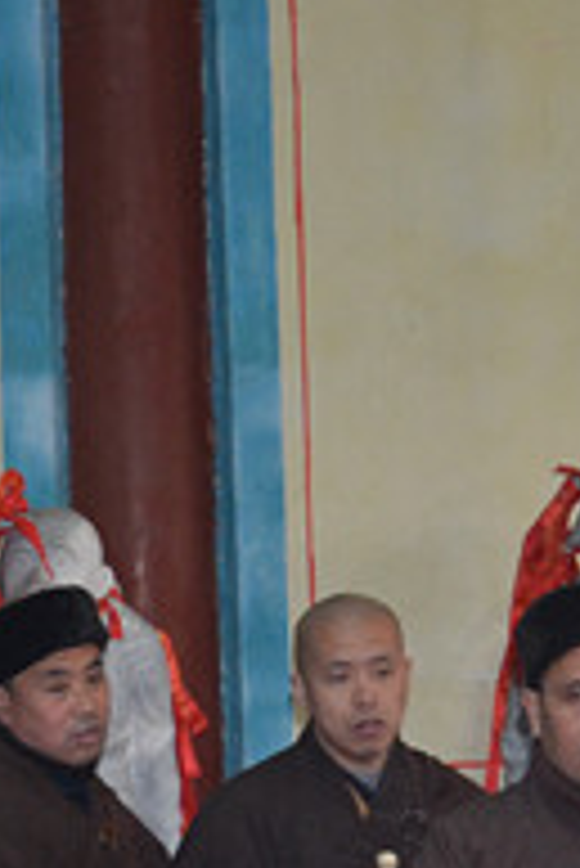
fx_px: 2991
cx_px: -81
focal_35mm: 124
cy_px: 924
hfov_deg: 10.9
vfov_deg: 16.1
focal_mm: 20
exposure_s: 1/60
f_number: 4
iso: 800
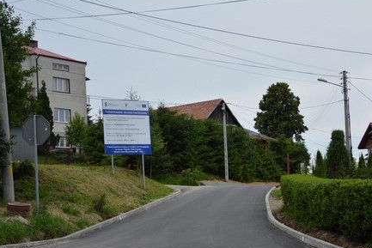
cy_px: 174
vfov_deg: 19.1
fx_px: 734
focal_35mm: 71
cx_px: 241
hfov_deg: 28.3
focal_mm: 32
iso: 450
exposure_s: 1/1000
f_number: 4.2
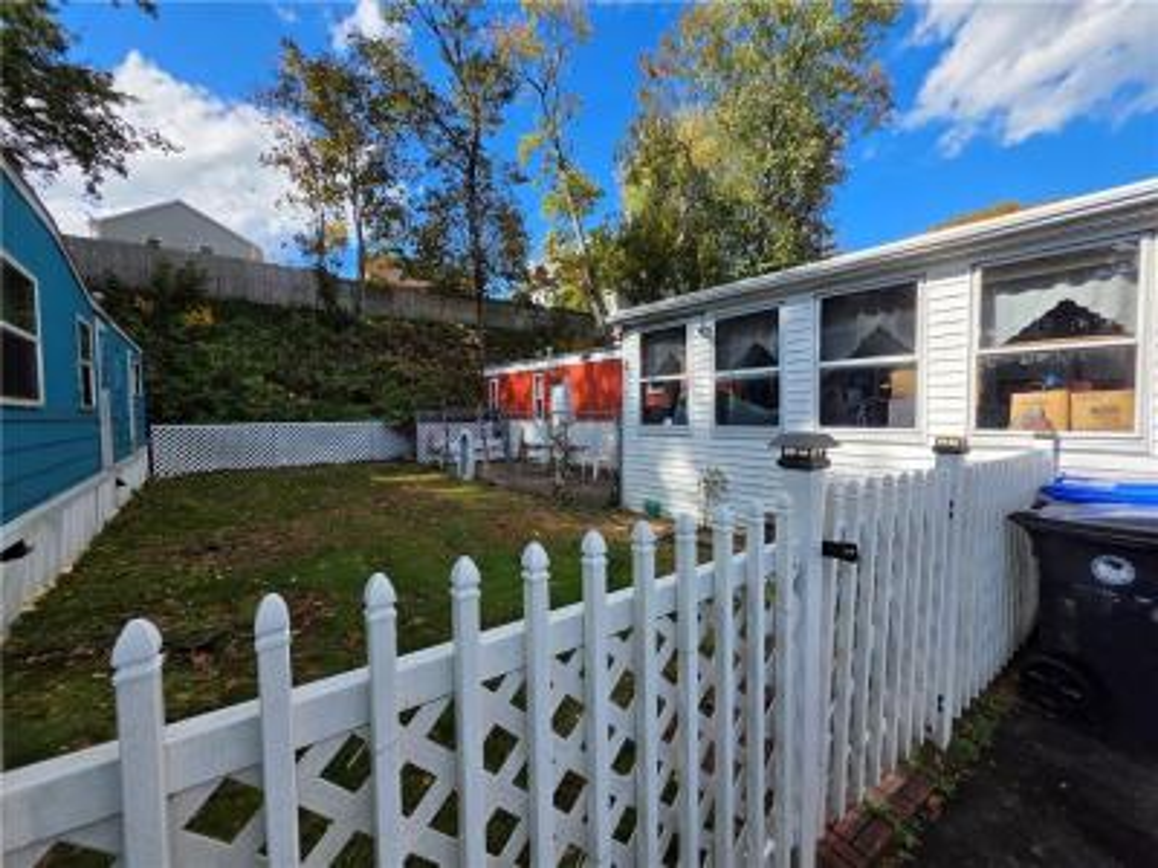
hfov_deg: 106.2
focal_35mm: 13
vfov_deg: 89.9
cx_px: 579
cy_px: 434
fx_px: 435
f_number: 1.9
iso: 40
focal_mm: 2.2
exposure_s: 1/2000
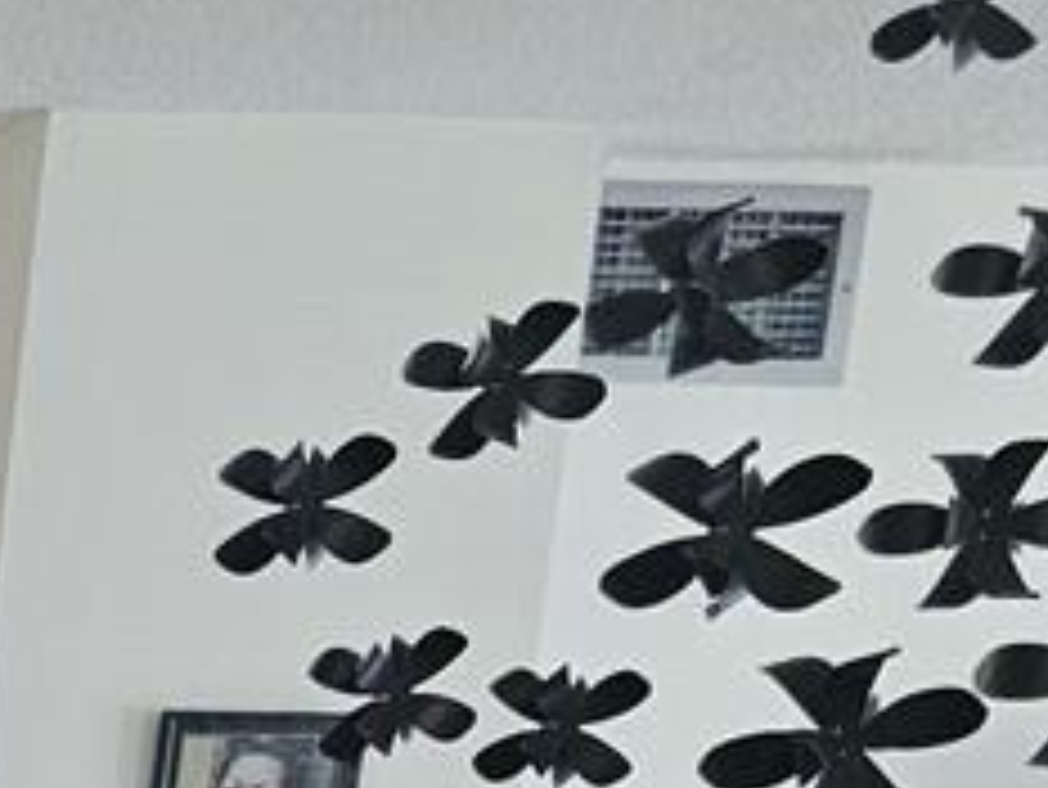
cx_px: -2222
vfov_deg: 8.5
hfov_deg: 9.4
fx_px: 4786
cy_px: 1950
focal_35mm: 158
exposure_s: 1/120
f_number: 1.7
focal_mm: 6.3
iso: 200
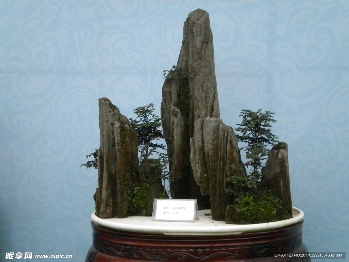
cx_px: 174
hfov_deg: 24.7
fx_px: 796
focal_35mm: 79
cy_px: 131
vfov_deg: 18.7
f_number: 5.1
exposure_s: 1/164
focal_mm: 14.3
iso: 553
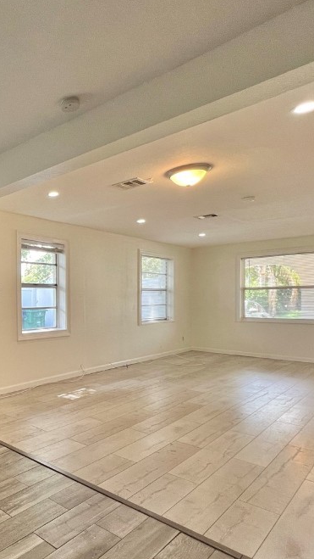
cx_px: -30
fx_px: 325
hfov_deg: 41.3
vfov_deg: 81.0
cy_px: 303
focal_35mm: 22
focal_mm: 1.57
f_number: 1.8
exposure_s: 1/120
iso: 100
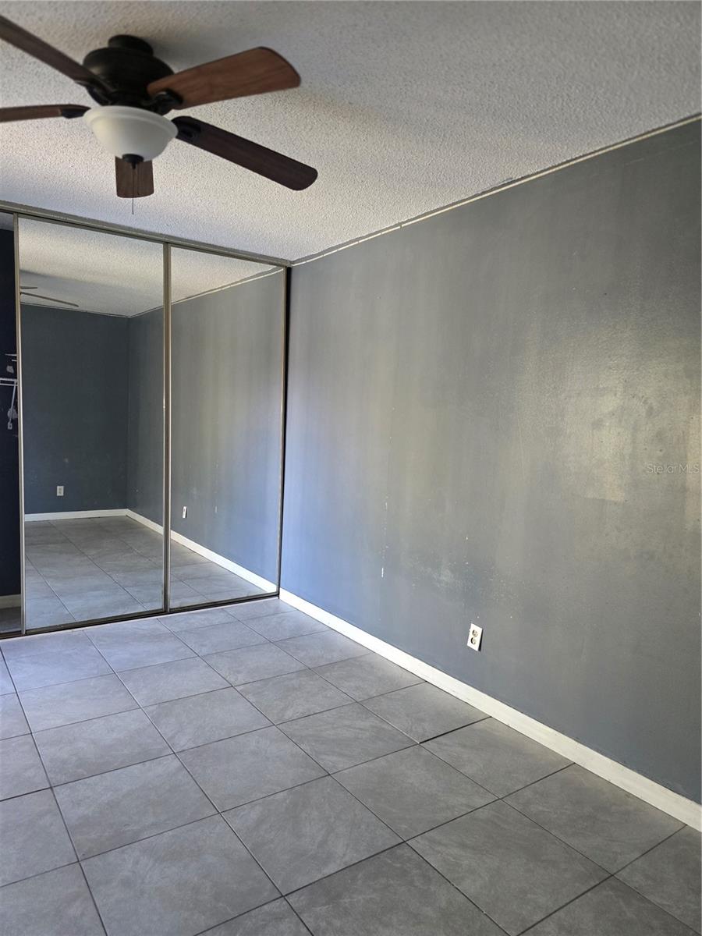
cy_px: 468
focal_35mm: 23
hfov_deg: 58.9
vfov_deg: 73.9
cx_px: 351
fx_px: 622
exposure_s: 1/60
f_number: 1.7
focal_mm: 6.3
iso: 640
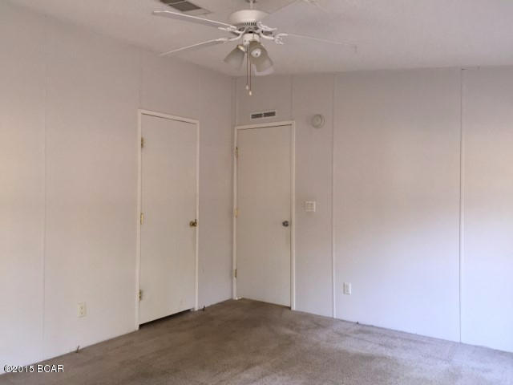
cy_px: 192
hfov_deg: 61.7
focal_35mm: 29
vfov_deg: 48.2
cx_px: 256
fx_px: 430
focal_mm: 4.15
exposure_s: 1/30
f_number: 2.2
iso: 100
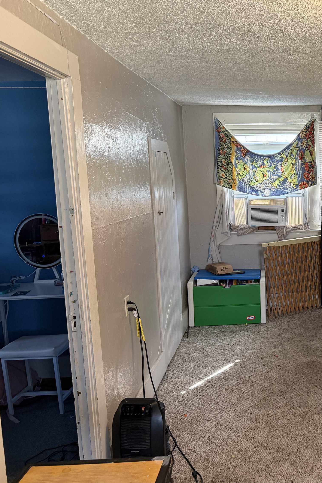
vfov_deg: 55.8
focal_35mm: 34
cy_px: 239
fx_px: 456
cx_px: 304
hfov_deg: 36.0
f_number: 1.78
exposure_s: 1/60
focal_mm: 6.76
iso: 250
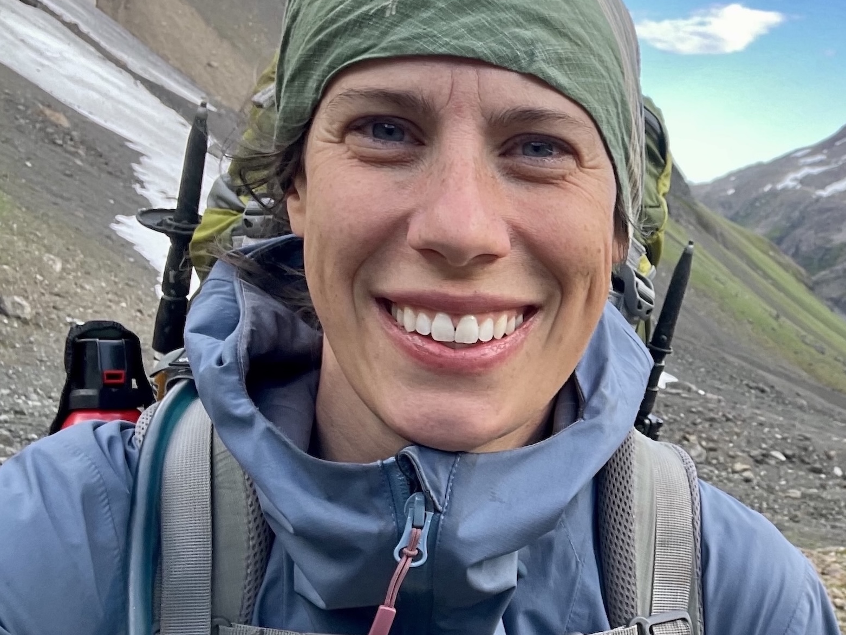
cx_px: 763
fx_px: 1100
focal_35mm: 45
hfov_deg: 39.1
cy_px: 333
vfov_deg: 32.2
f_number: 2.2
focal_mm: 2.71
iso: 25
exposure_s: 1/122
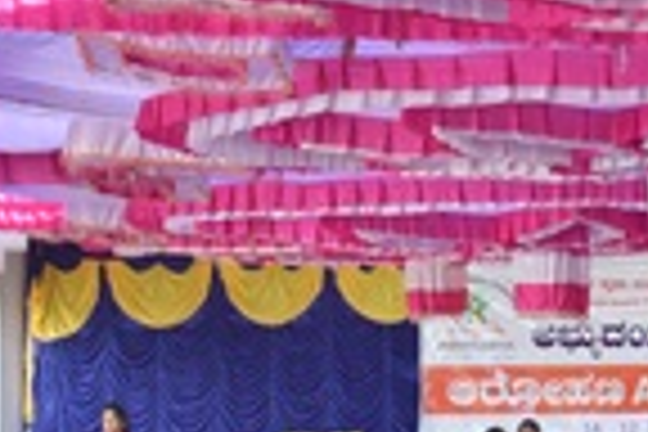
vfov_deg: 4.7
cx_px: 770
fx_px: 5256
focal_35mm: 292
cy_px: 549
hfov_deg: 7.0
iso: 400
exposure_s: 1/100
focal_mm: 70
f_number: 5
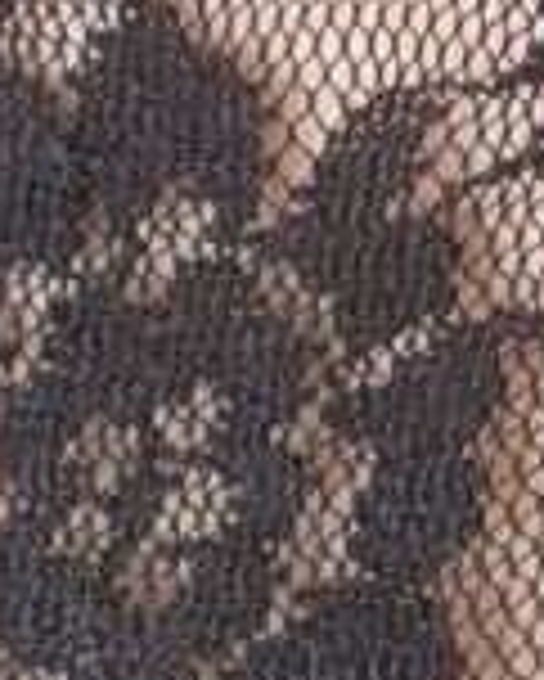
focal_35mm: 198
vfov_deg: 8.7
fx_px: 3981
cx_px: 1398
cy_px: -1054
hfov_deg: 7.2
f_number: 1.9
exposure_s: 1/121
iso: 50
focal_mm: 2.69
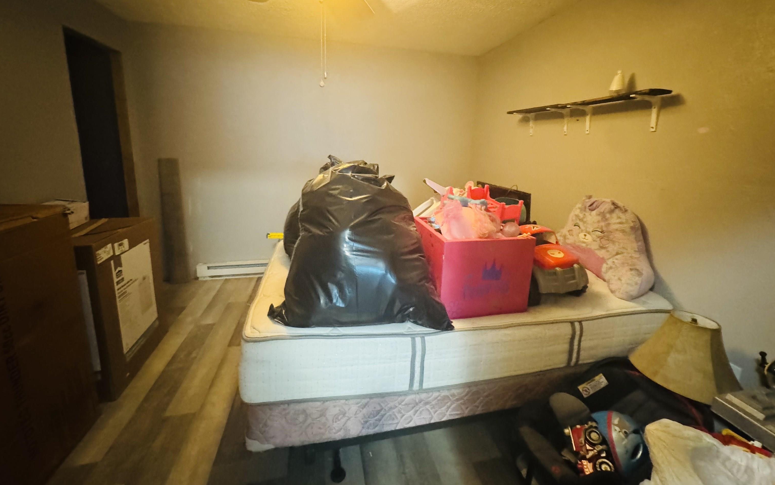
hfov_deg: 101.5
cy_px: 203
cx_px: 390
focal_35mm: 15
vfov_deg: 74.3
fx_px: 317
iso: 1250
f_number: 2.2
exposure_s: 1/30
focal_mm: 2.22
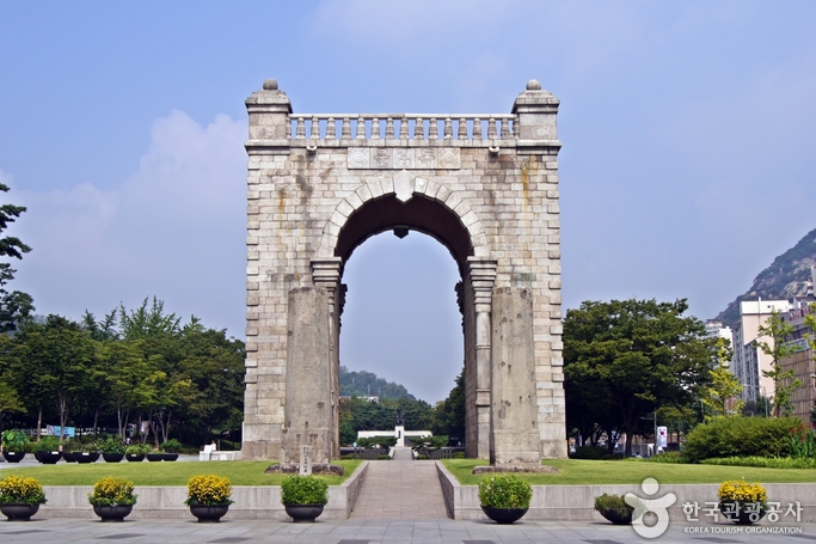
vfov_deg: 31.2
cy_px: 277
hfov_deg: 45.4
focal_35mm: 43
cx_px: 404
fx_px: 974
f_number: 13
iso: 100
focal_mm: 28
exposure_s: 1/200
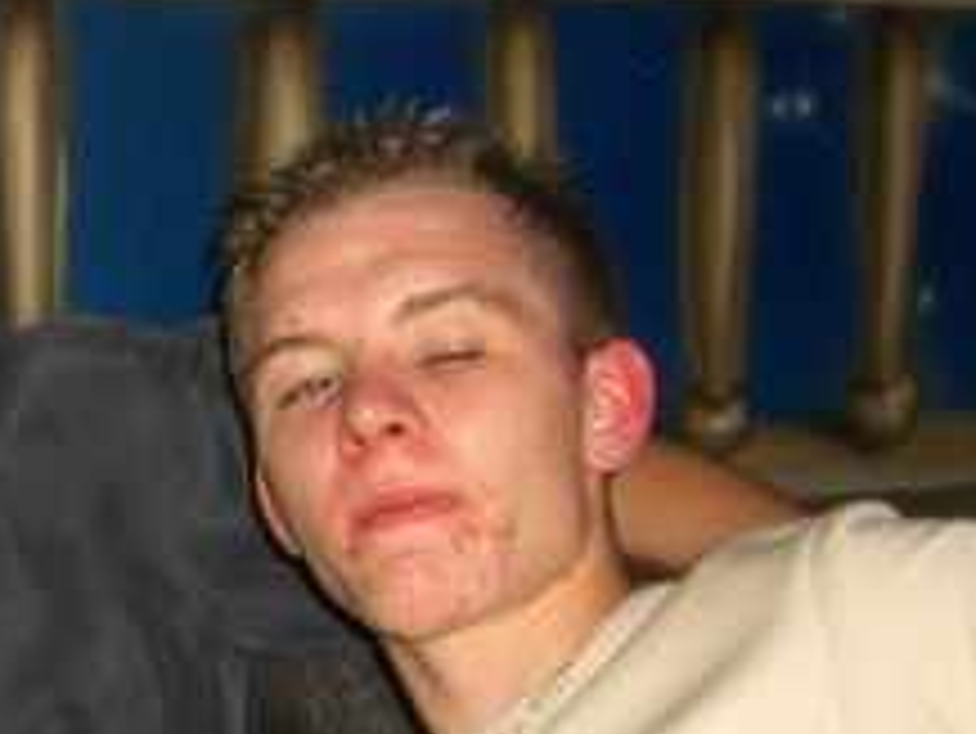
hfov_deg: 17.8
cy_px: 702
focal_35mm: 105
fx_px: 2962
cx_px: -180
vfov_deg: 13.9
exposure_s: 1/60
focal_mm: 7.9
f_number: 2.8
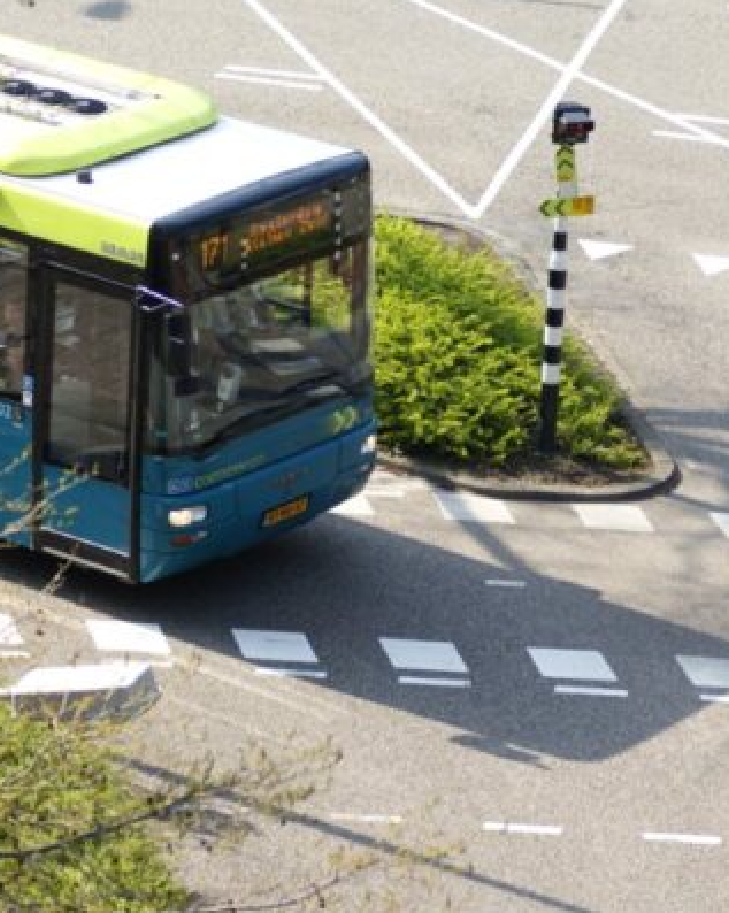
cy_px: 456
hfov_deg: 7.2
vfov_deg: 9.1
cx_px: 232
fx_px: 5751
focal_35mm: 213
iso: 100
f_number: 5.6
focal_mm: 100
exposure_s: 1/160
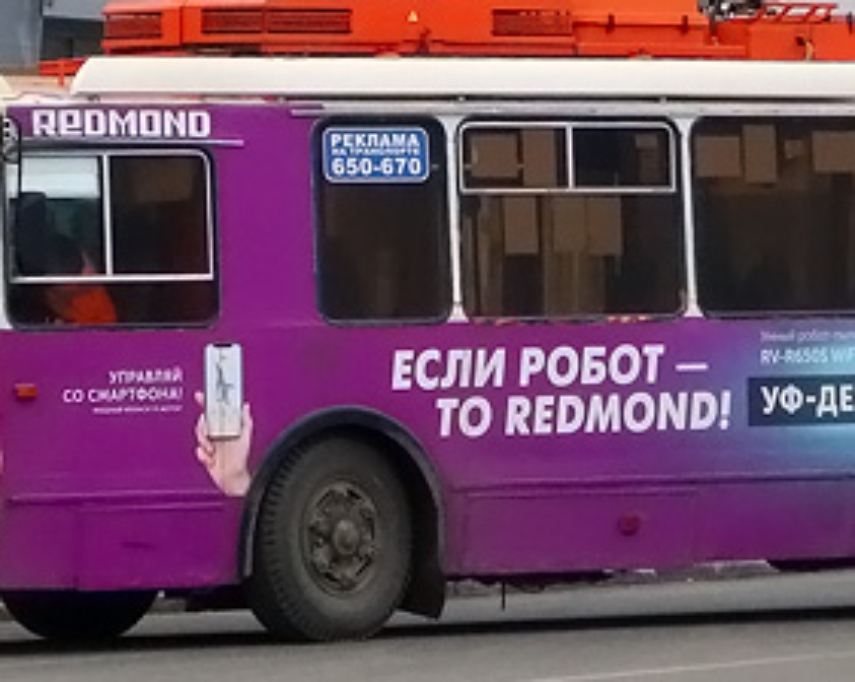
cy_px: -329
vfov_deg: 5.6
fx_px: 6899
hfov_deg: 7.1
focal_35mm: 273
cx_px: 642
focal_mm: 25.32
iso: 640
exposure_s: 1/500
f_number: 4
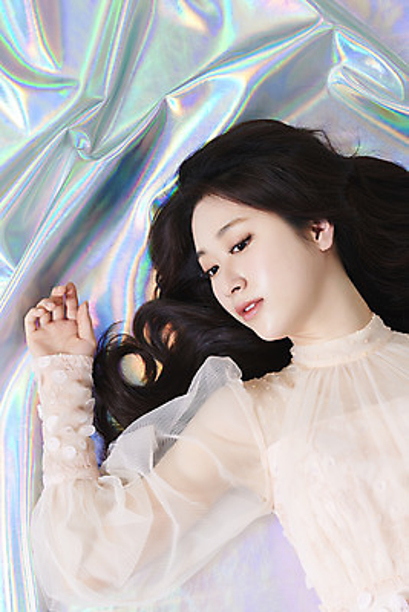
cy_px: 306
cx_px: 204
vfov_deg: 19.4
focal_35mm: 105
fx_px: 1788
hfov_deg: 13.1
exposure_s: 1/125
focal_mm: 105
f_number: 11
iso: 64
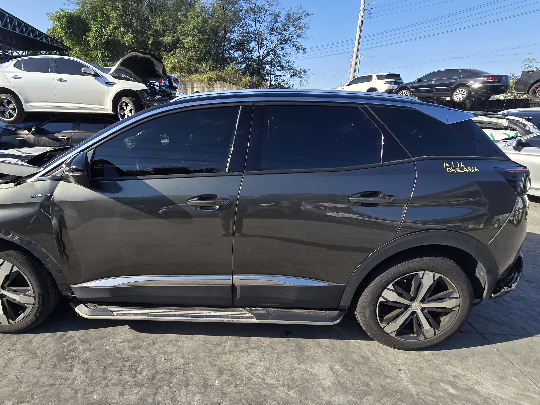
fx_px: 265
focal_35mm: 17
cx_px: 221
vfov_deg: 74.7
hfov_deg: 90.1
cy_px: 199
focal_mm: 2.2
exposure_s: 1/1002
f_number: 2.2
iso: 50
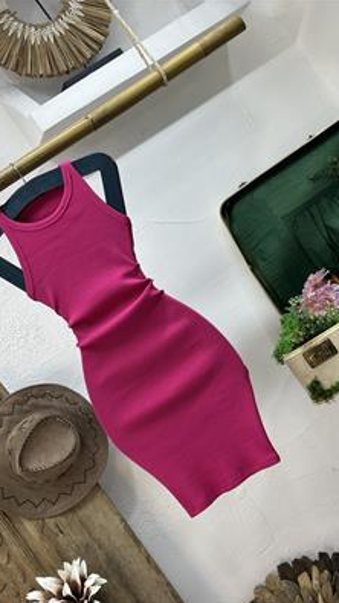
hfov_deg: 22.6
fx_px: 847
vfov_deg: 39.2
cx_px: 153
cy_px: 302
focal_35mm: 53
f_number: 1.78
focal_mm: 6.86
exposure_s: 1/100
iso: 80
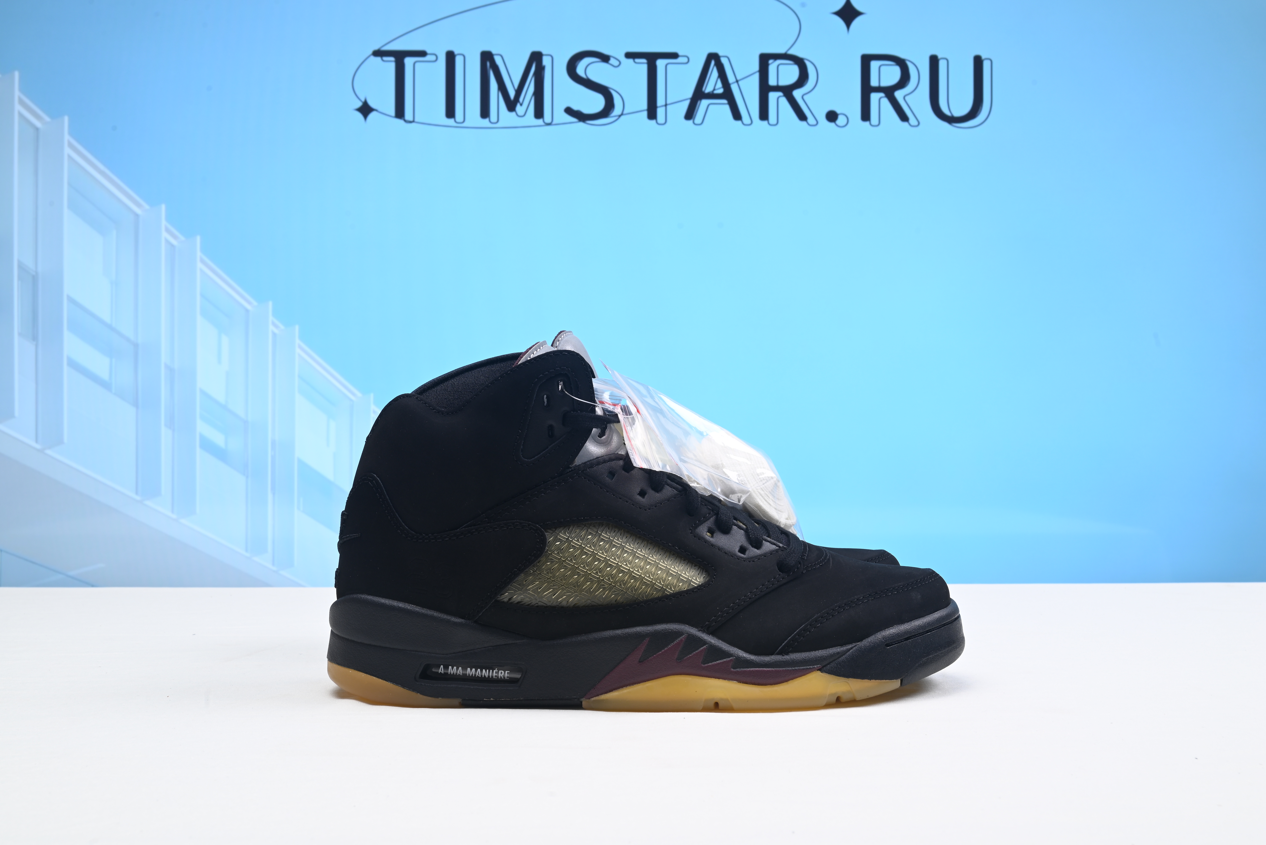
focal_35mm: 38
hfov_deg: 50.7
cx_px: 633
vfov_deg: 35.1
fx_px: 1337
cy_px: 422
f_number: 16
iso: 100
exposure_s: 1/2
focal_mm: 38
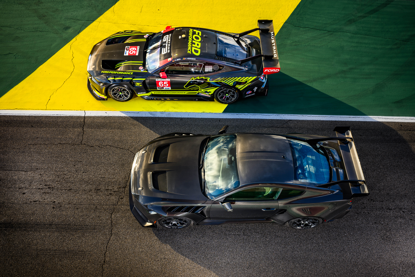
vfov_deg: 40.0
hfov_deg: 57.2
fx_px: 380
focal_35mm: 33
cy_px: 138
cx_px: 208
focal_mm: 33
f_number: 5
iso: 100
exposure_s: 1/100
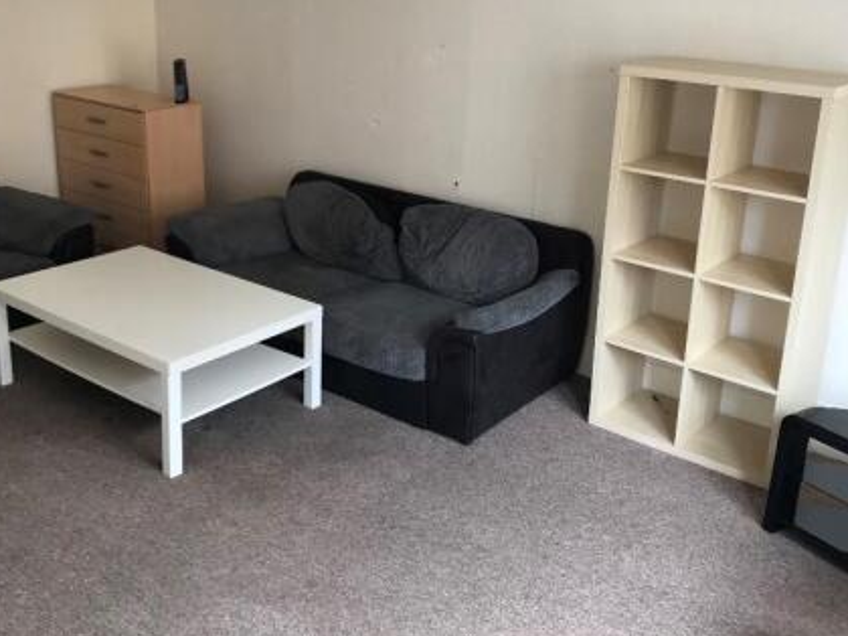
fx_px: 955
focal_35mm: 39
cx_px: 404
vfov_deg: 36.7
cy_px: 260
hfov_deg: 47.9
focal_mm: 3.99
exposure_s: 1/50
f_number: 1.8
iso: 32
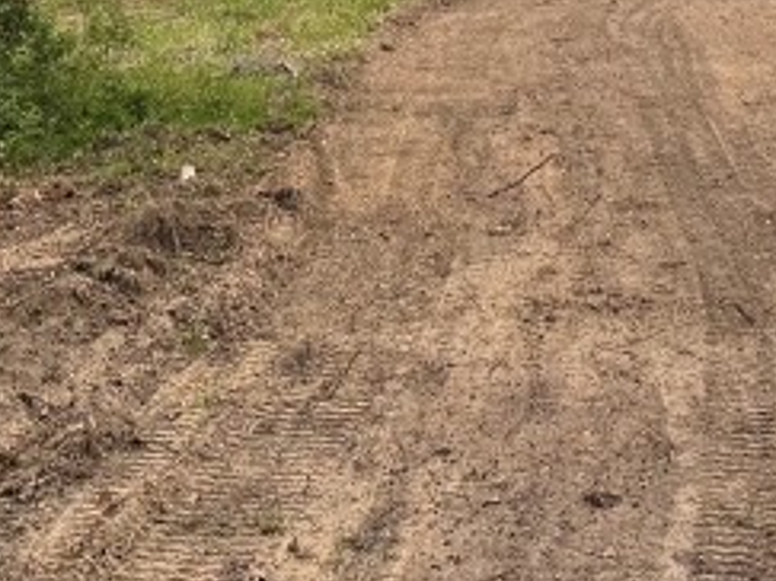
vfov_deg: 12.6
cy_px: -629
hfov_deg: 19.4
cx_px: 450
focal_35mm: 101
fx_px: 2263
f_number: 1.78
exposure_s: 1/491
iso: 80
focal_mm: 6.76
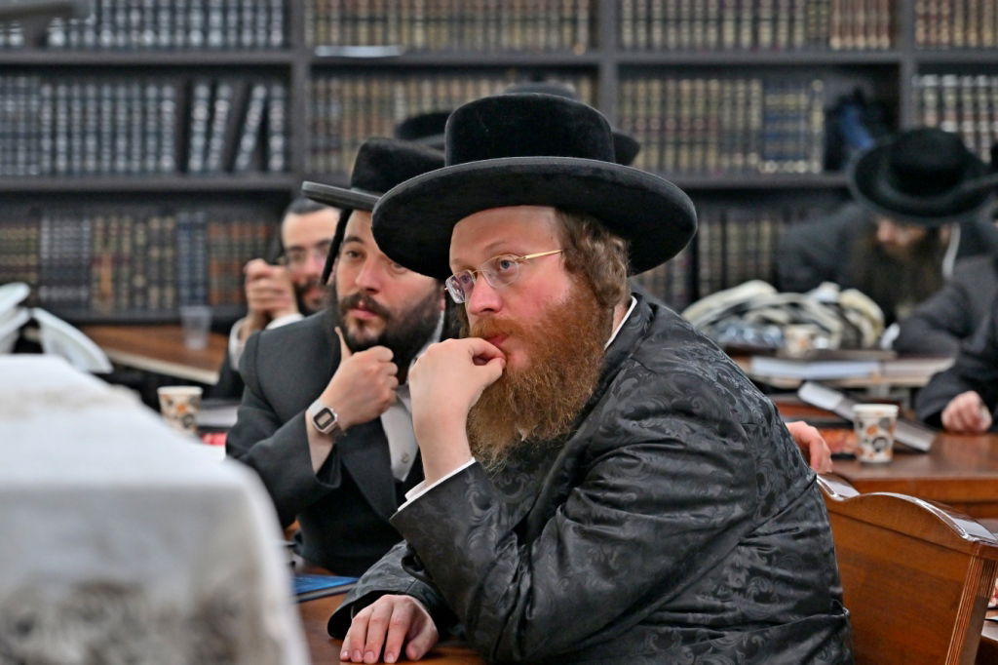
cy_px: 332
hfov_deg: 12.5
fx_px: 4572
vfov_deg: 8.3
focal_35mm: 165
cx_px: 499
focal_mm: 110
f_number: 4
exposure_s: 1/320
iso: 800
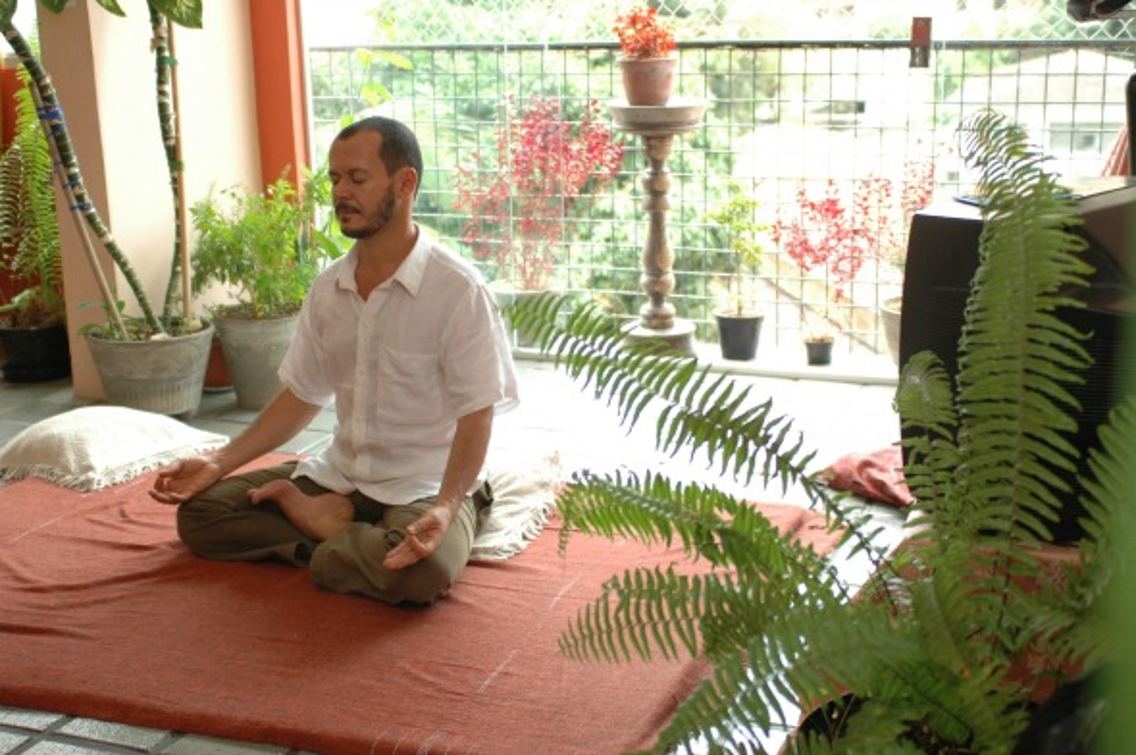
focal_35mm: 48
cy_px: 378
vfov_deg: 28.0
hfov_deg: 41.2
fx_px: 1513
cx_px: 568
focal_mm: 32
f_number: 2.8
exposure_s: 1/320
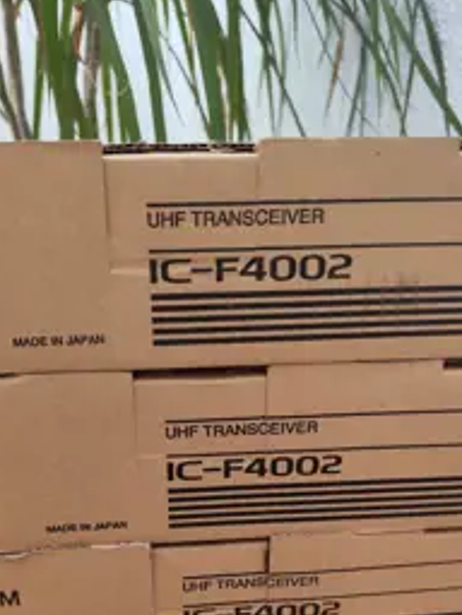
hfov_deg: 39.6
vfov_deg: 49.3
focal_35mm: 36
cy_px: 464
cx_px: 202
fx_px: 641
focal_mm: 6.19
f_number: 1.65
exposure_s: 1/50
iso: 400
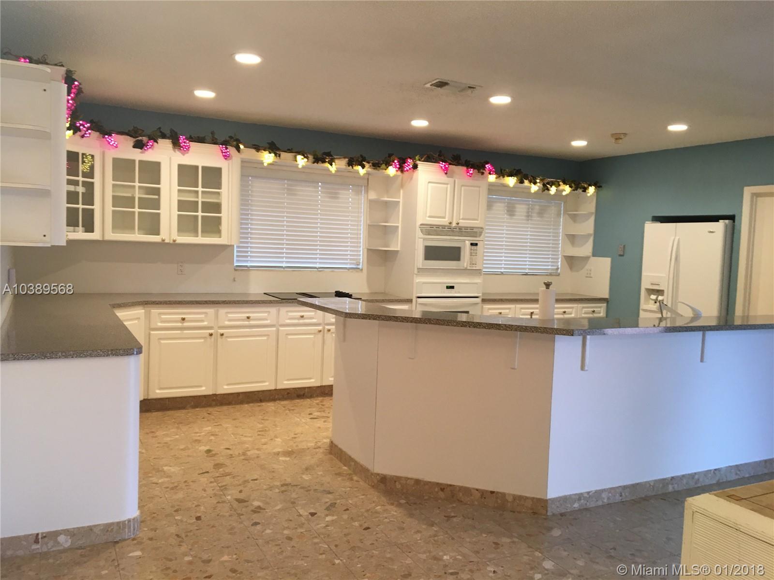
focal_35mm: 29
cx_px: 387
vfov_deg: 48.2
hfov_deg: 61.7
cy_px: 290
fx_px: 648
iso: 80
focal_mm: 4.15
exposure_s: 1/30
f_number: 2.2
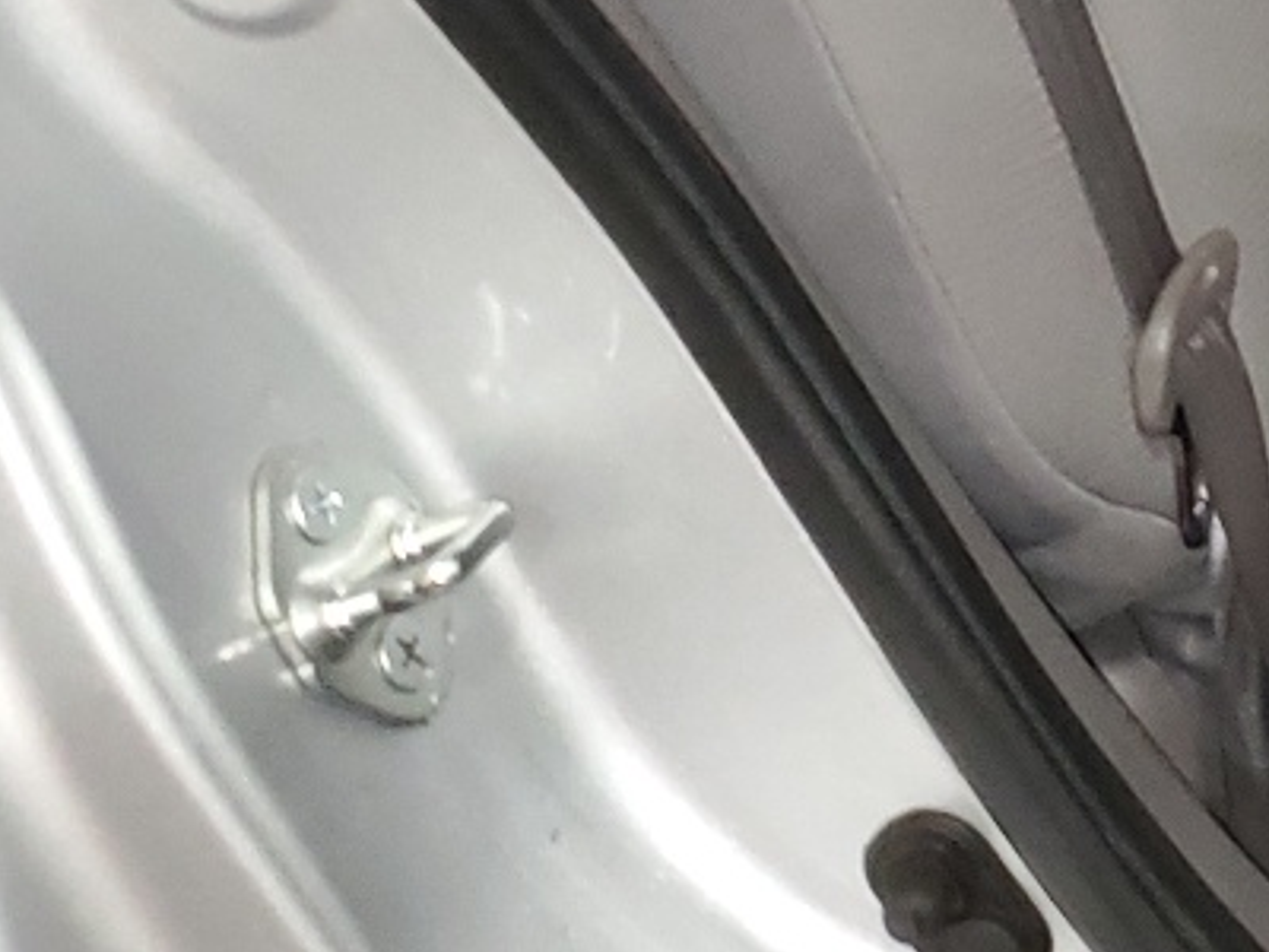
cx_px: 2049
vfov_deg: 13.7
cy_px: -289
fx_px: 3813
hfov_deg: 16.7
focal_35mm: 104
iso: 310
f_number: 1.5
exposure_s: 1/20
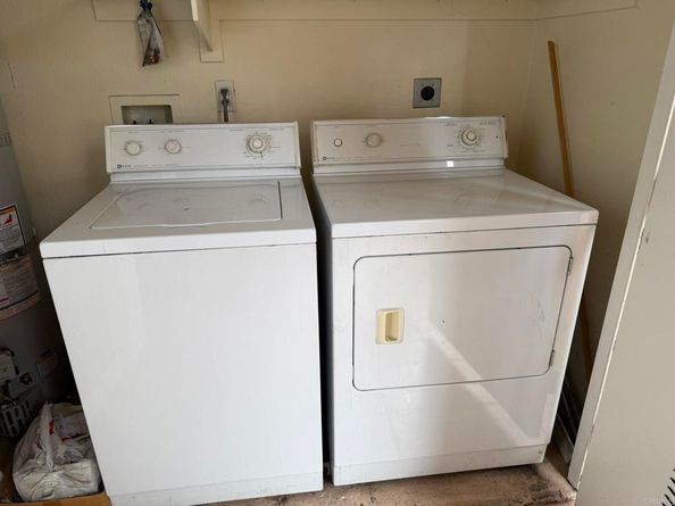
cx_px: 338
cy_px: 253
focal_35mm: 24
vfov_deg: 56.8
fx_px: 468
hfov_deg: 71.6
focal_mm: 6.76
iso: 80
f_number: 1.78
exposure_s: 1/121
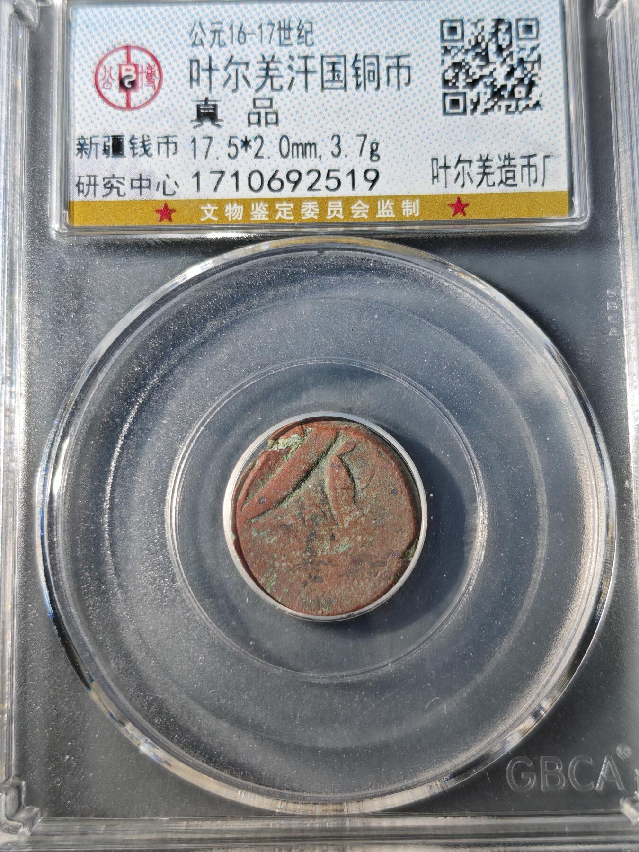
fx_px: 1231
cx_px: 320
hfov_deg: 29.1
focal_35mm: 50
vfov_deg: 38.2
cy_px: 426
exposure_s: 1/147
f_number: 1.63
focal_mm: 5.85
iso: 50
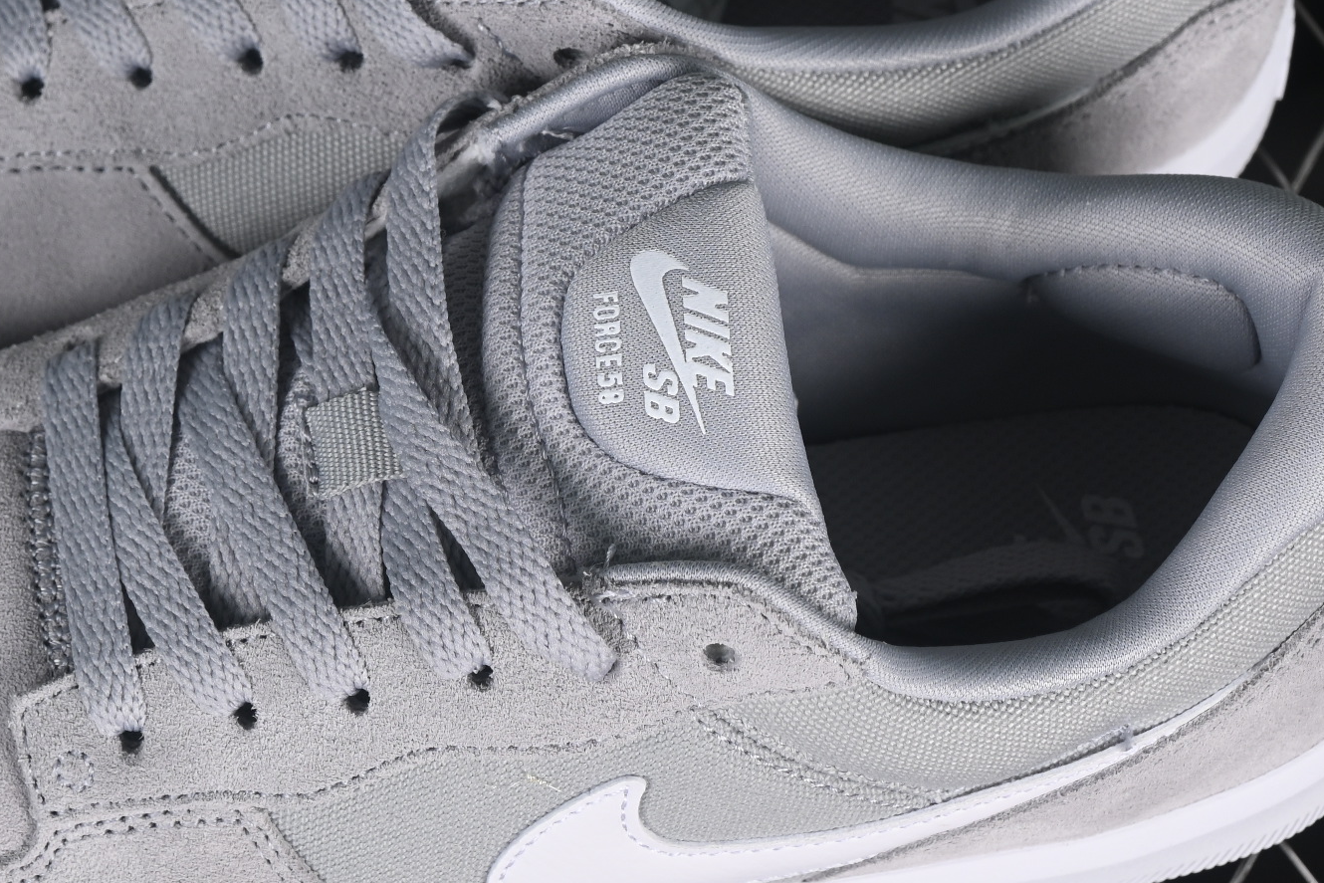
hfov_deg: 13.1
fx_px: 5774
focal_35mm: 157
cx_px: 419
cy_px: 270
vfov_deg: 8.7
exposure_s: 1/80
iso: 160
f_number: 7.1
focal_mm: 50
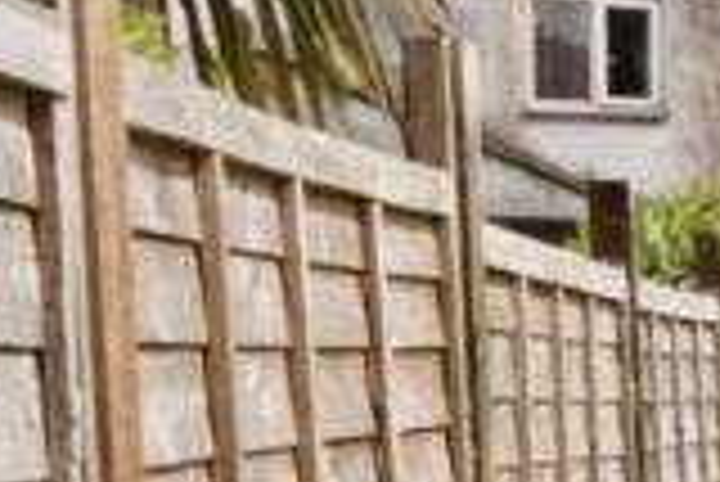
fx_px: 3083
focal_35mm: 154
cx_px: 2232
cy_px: 725
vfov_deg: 8.7
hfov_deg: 9.8
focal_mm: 16
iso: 400
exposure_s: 1/125
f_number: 18
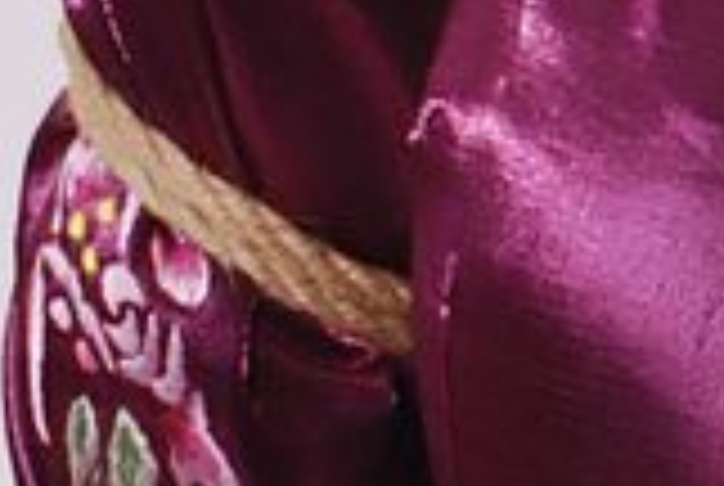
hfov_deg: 2.9
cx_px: 1288
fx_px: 14406
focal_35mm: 715
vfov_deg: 1.9
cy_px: -148
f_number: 8
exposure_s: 1/8
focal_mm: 48
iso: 100
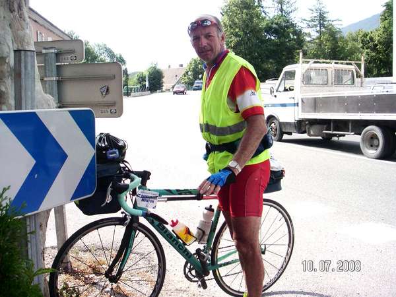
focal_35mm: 38
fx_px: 435
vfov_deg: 37.7
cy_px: 148
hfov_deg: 49.0
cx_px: 198
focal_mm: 6
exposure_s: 1/750
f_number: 2.8
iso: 50
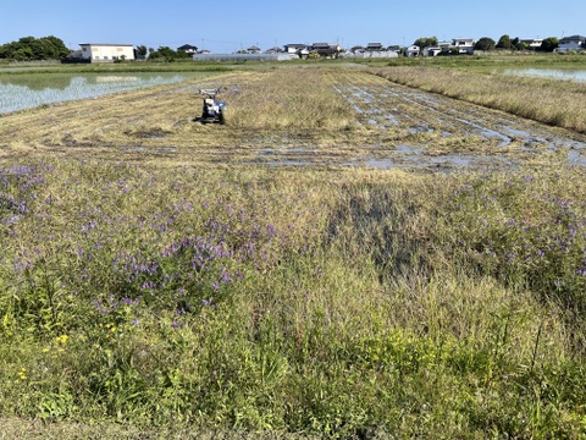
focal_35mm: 26
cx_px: 293
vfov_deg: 53.1
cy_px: 220
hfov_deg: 67.3
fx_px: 440
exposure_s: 1/2506
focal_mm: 4.2
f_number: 1.6
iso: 32
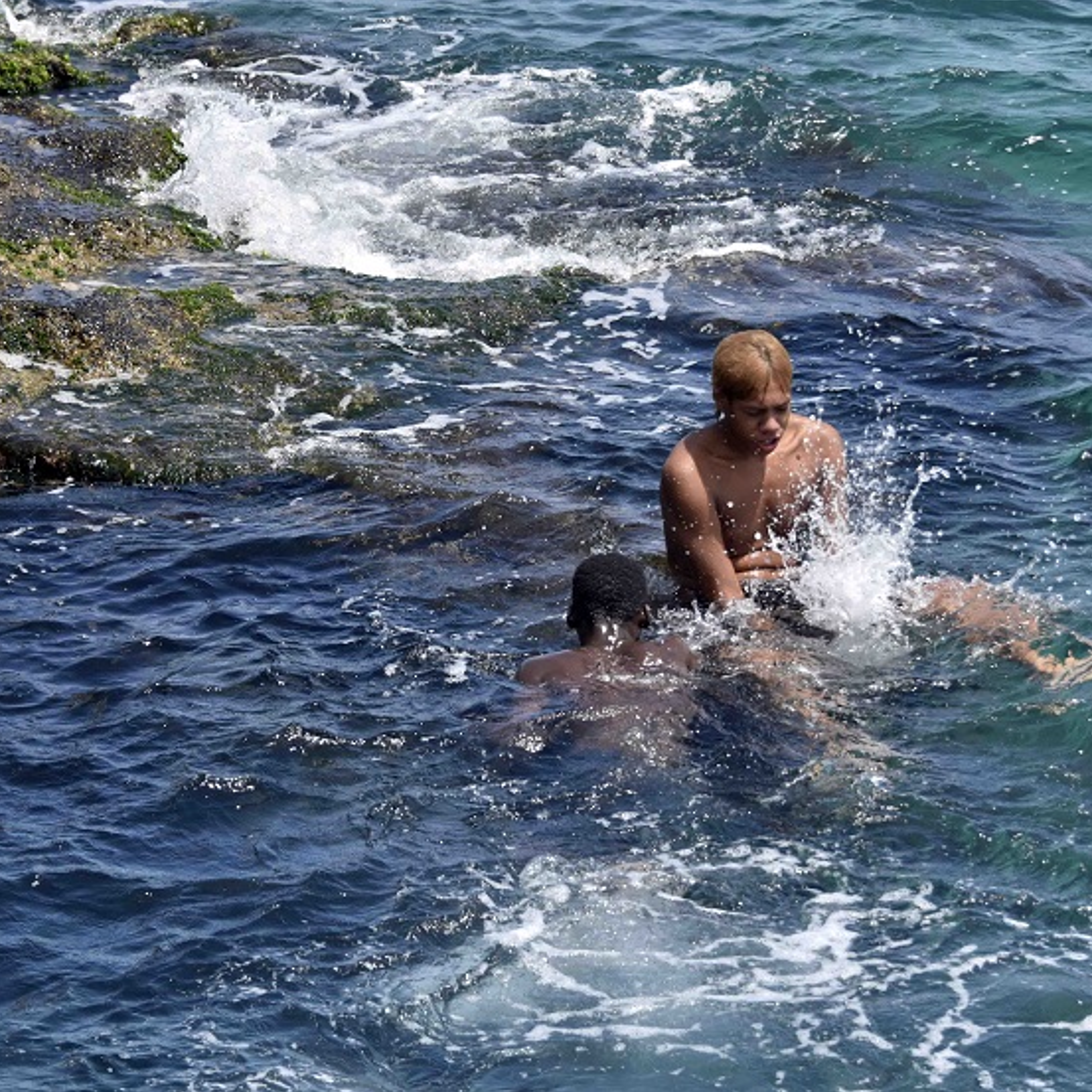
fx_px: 7197
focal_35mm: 202
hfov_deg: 8.7
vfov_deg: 8.7
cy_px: 546
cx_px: 564
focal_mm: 105
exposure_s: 1/1600
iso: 280
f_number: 5.3
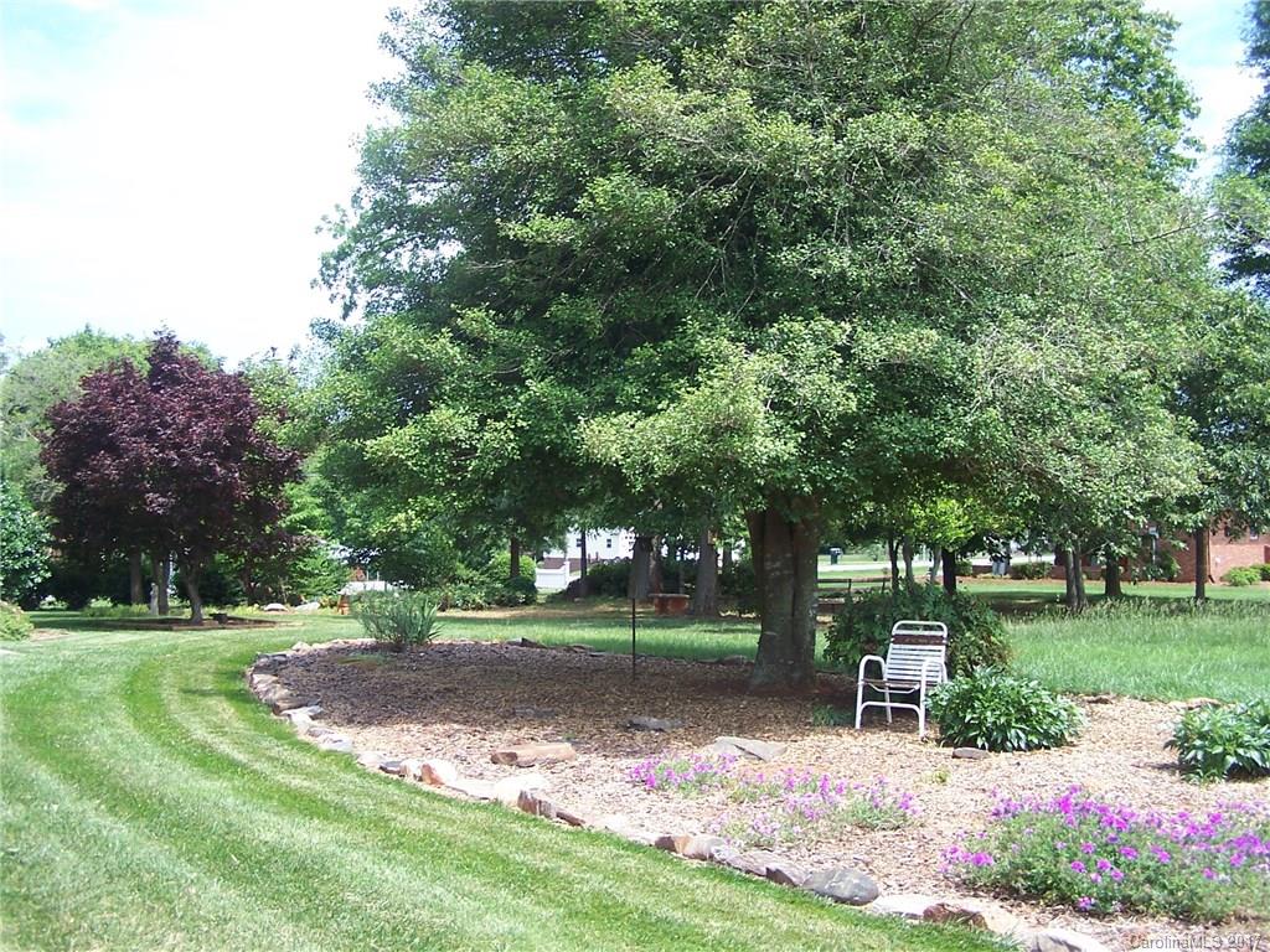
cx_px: 635
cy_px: 476
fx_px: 1394
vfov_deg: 37.7
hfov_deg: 49.0
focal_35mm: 38
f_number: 2.8
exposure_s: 1/350
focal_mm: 6.3
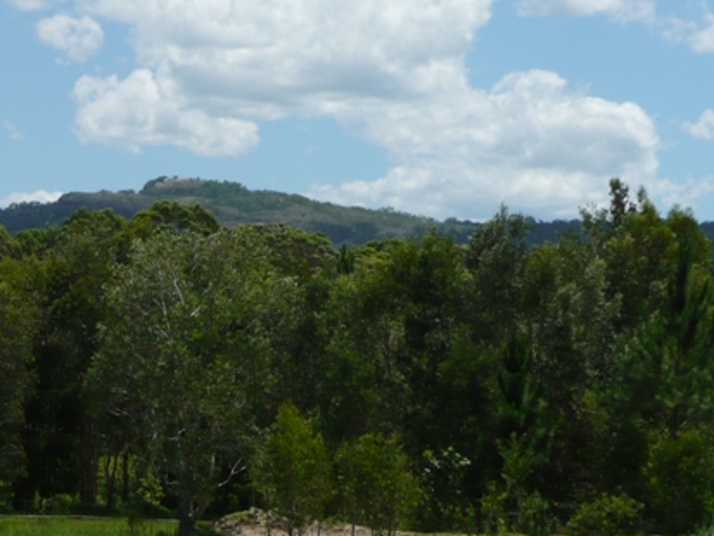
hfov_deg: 14.2
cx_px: 163
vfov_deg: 10.8
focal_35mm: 138
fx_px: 2847
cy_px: 240
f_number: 4.7
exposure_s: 1/800
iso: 100
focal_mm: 14.7
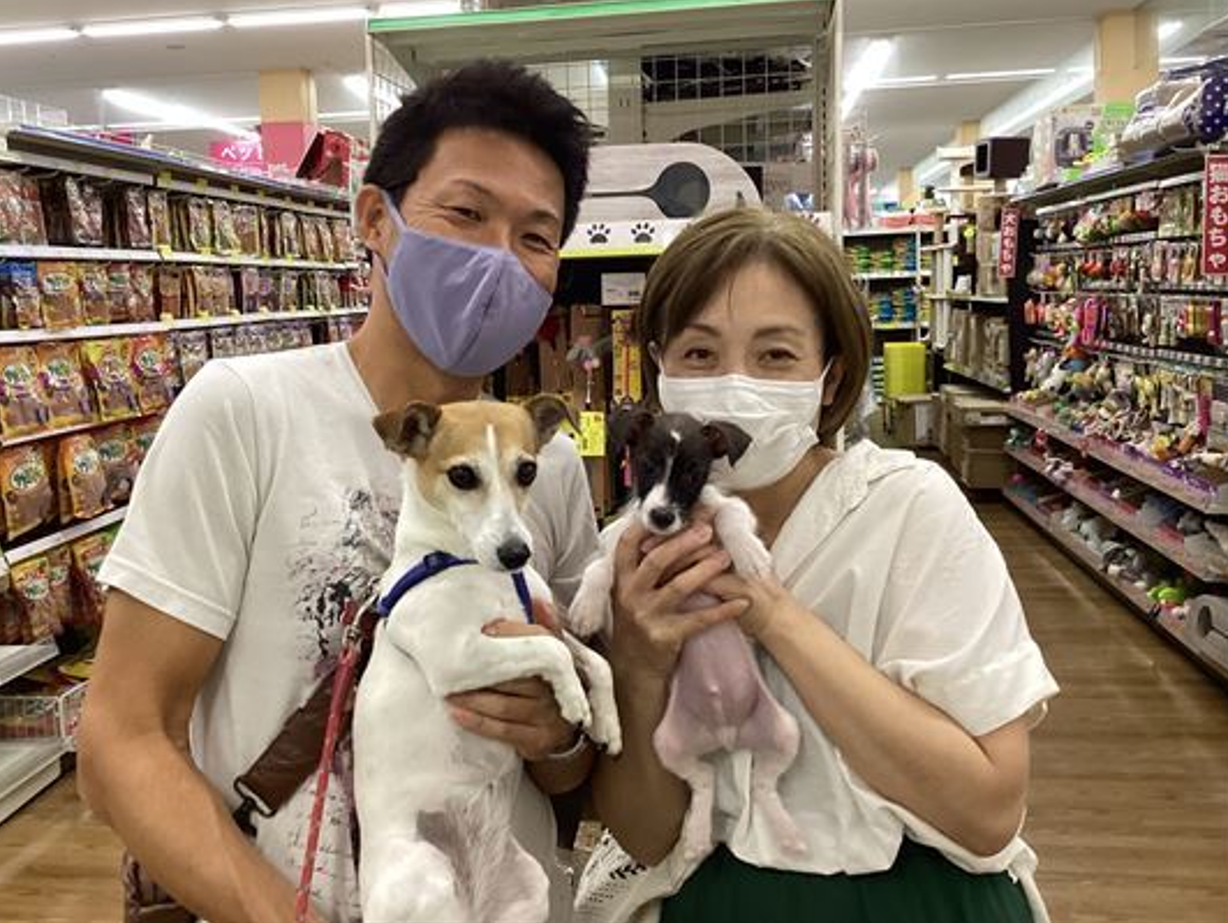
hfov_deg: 52.5
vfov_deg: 40.7
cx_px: 546
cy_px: 405
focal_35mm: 35
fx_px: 1242
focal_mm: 3.3
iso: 200
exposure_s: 1/60
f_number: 2.4
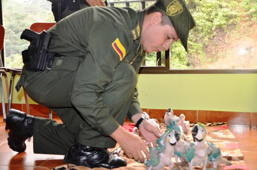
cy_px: 85
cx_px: 128
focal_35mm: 48
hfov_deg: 41.2
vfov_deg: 27.9
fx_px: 342
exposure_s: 1/60
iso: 800
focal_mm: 32
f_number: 4.2
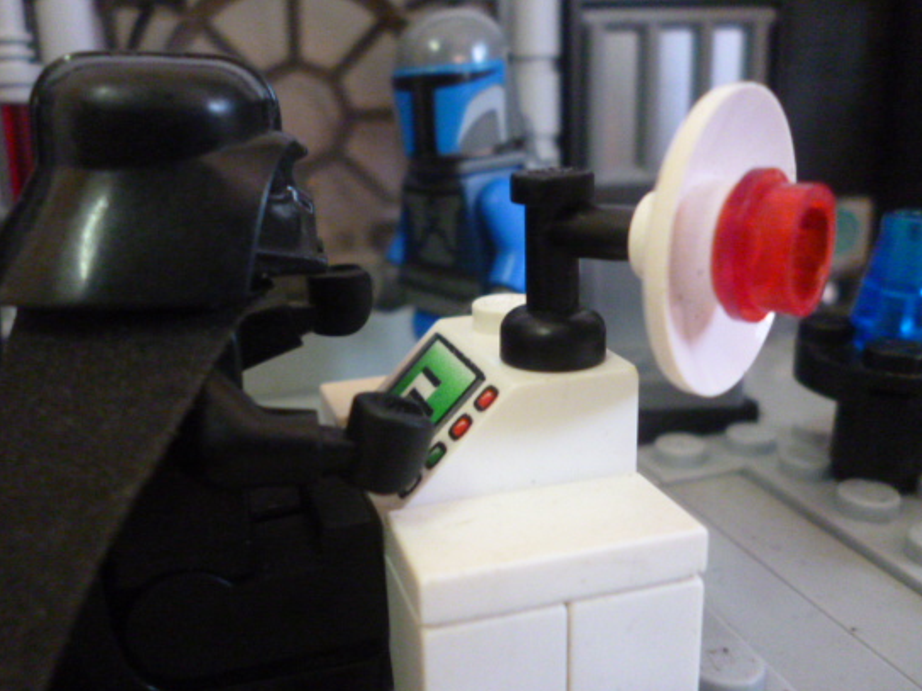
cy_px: 346
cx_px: 418
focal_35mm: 33
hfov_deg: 55.3
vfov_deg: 42.9
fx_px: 879
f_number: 3.1
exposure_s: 1/15
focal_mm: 5
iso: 800
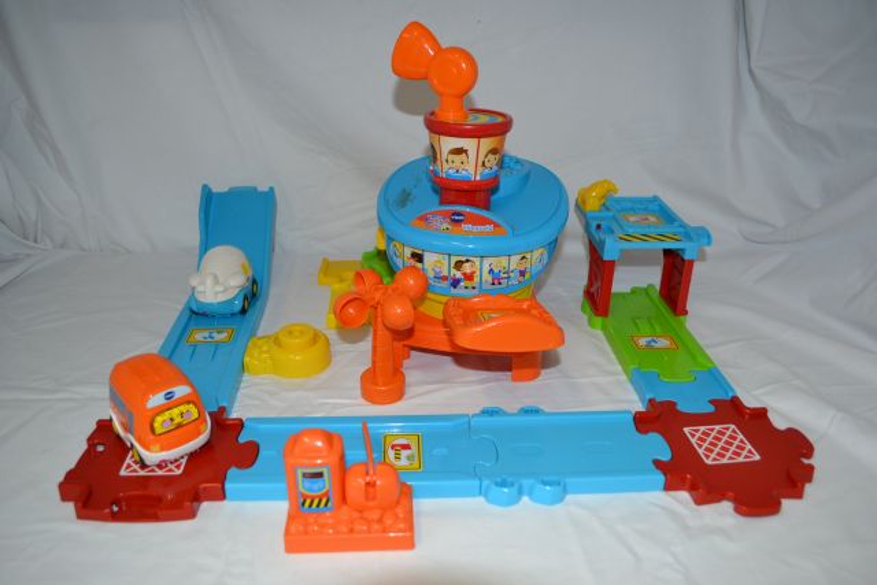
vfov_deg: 48.0
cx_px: 438
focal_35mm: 27
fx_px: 658
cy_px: 292
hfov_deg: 67.4
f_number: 3.5
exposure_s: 1/60
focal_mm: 18
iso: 320
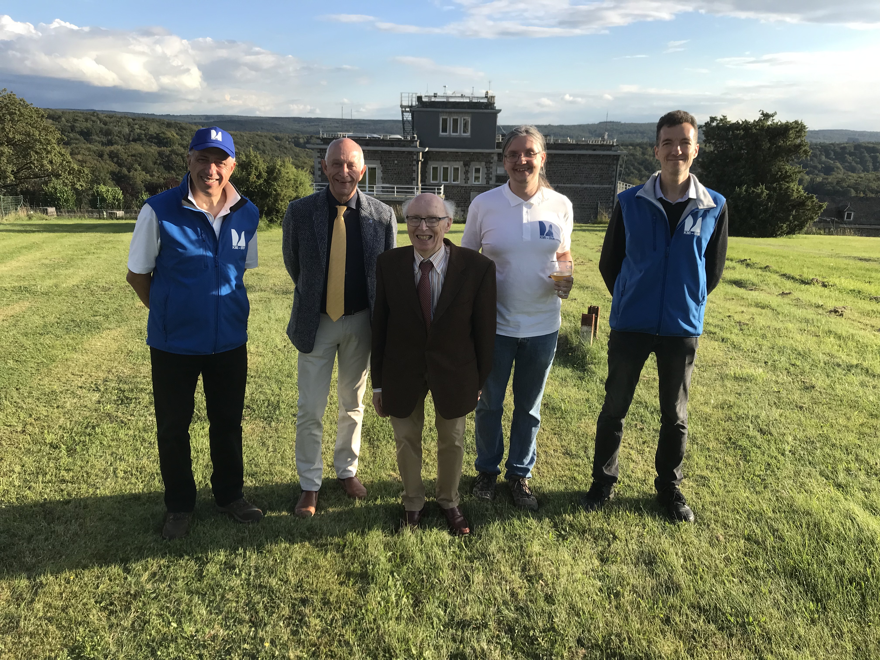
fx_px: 712
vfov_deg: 49.7
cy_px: 330
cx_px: 440
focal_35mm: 28
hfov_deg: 63.4
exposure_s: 1/1030
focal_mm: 3.99
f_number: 1.8
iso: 20
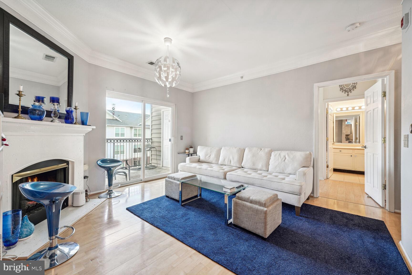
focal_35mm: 14
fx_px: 160
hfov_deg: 104.3
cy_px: 138
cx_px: 206
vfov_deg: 81.2
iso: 400
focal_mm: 14
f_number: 8
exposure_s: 1/8
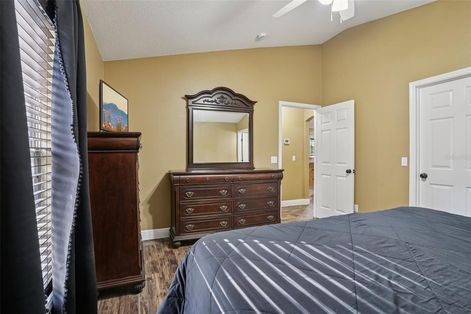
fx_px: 222
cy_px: 157
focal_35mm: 17
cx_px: 236
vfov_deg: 70.4
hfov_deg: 93.3
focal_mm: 17
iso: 400
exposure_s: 1/3.33
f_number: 8
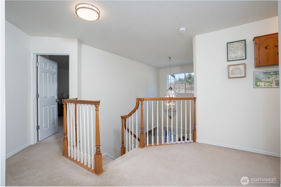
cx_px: 140
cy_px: 94
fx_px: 125
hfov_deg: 96.7
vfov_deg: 73.8
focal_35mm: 16
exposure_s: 1/200
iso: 200
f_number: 8
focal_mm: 16
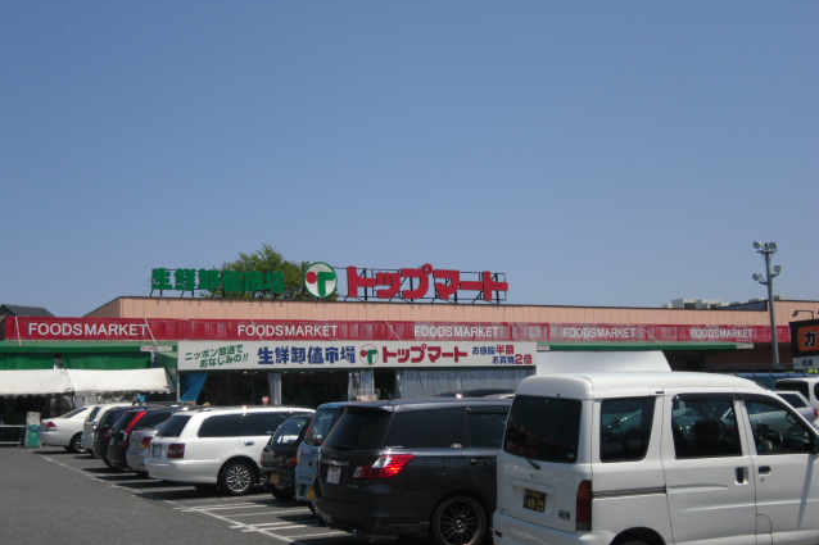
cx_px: 410
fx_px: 1092
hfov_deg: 41.1
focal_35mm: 48
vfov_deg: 28.1
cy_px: 281
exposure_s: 1/800
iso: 64
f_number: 4.3
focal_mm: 8.2
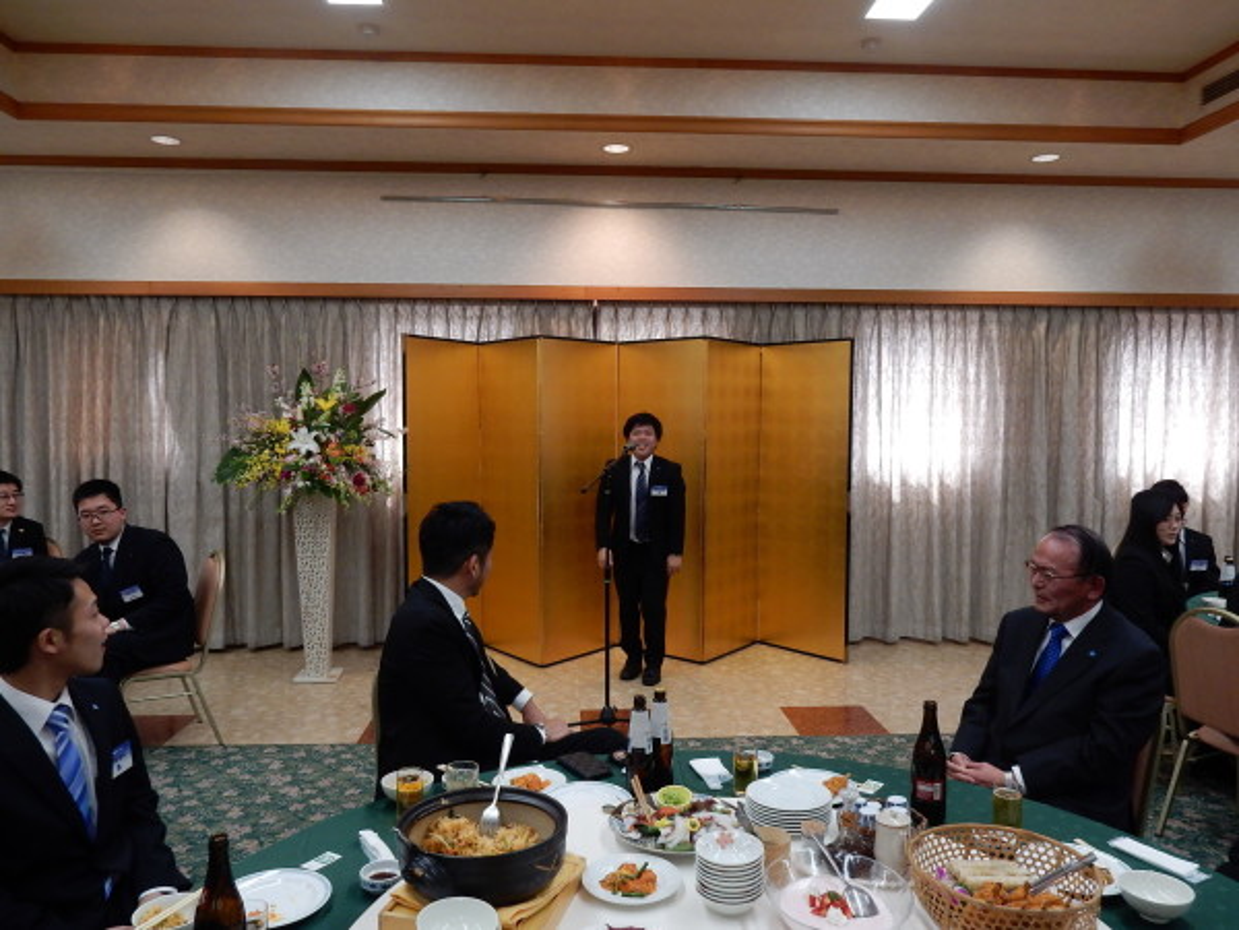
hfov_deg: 69.4
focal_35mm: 25
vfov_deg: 54.9
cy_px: 465
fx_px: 895
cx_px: 620
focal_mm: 4.5
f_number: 3.7
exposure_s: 1/30
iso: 200
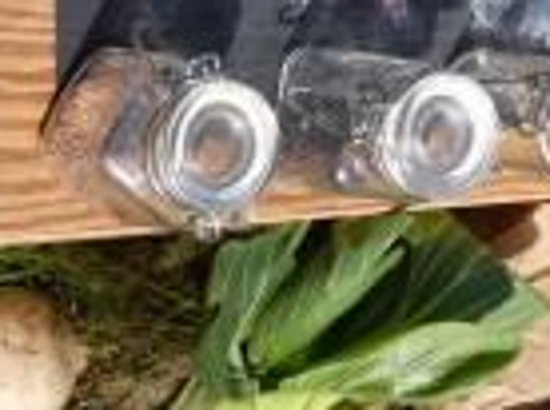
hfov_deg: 8.4
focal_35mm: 235
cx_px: 438
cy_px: -40
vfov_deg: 6.3
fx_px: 3727
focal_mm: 14.5
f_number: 4.5
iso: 80
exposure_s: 1/400
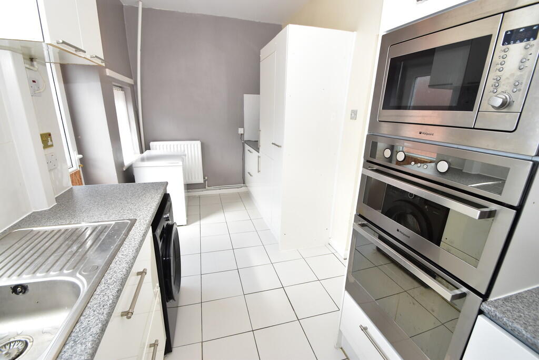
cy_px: 180
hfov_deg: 100.4
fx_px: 225
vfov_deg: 77.3
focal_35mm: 15
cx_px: 270
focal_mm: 10
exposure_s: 1/60
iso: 800
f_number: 8
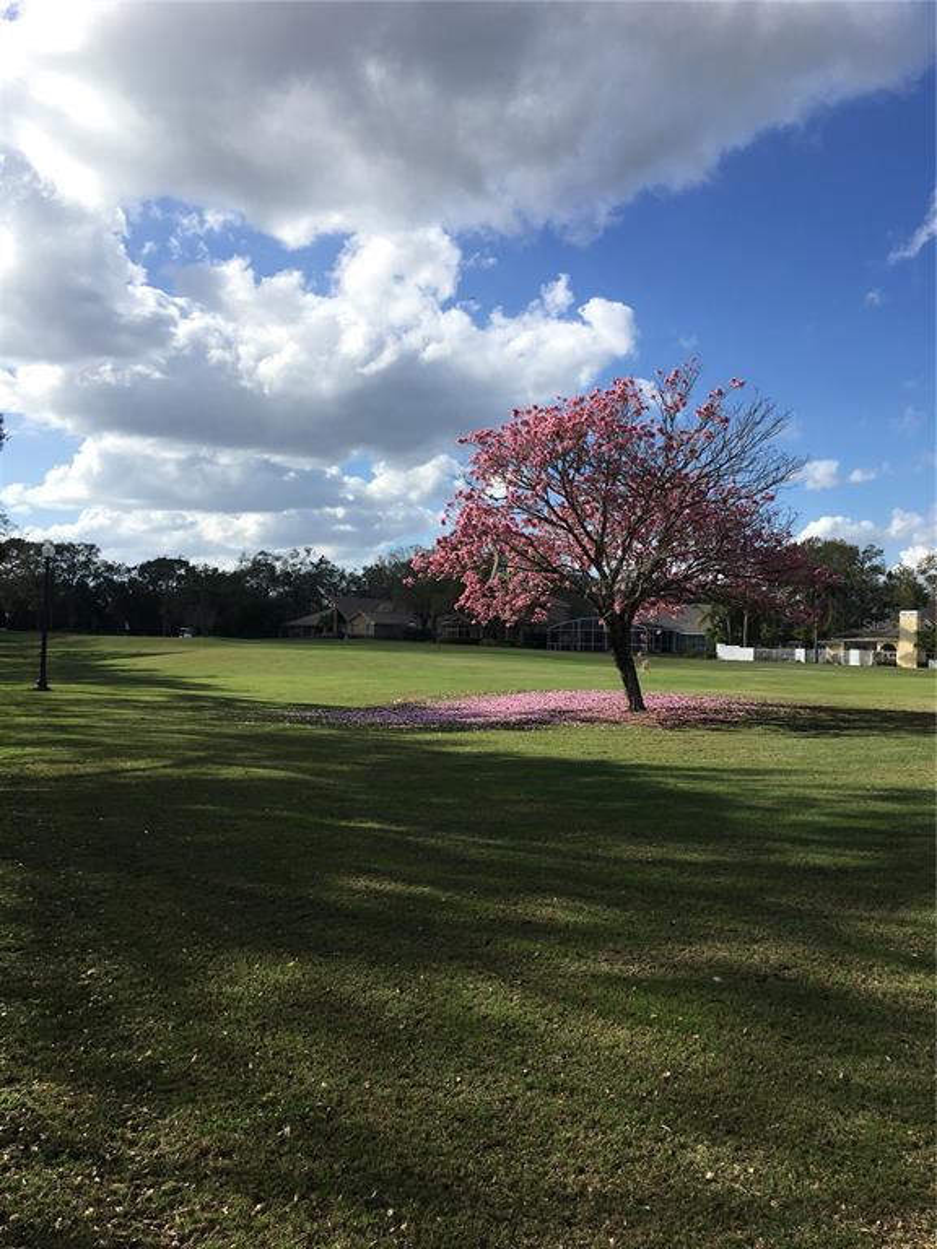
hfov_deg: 48.2
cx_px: 468
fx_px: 1047
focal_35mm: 29
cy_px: 624
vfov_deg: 61.7
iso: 25
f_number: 2.2
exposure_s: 1/1603
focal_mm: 4.15
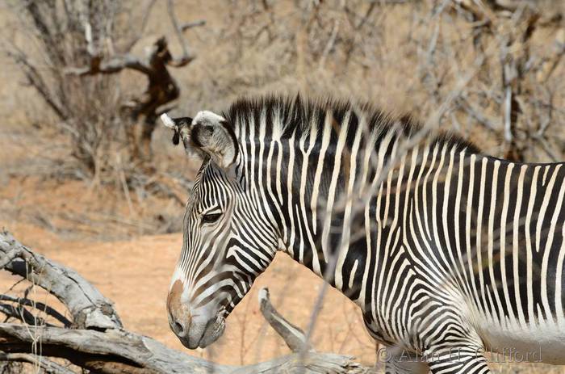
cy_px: 187
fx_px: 7280
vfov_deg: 2.9
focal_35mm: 465
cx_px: 282
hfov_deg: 4.4
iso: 200
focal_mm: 310
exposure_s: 1/400
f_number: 10
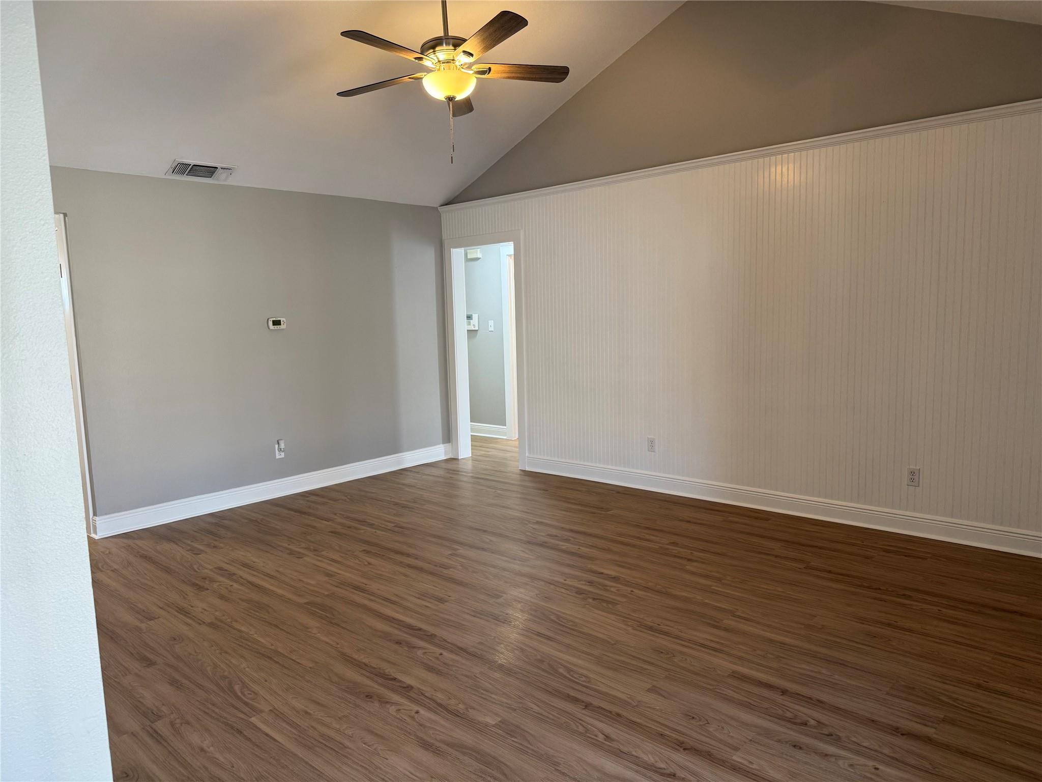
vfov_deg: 56.8
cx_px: 521
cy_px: 391
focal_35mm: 24
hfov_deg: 71.6
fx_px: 722
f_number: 1.78
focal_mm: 6.76
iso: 125
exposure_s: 1/60
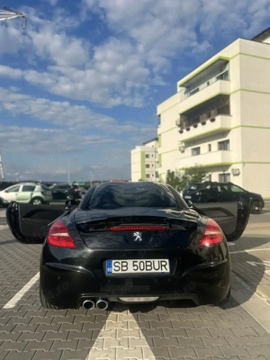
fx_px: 270
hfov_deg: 53.1
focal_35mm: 26
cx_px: 135
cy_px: 180
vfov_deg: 67.3
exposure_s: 1/4831
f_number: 1.5
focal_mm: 5.7
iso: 50
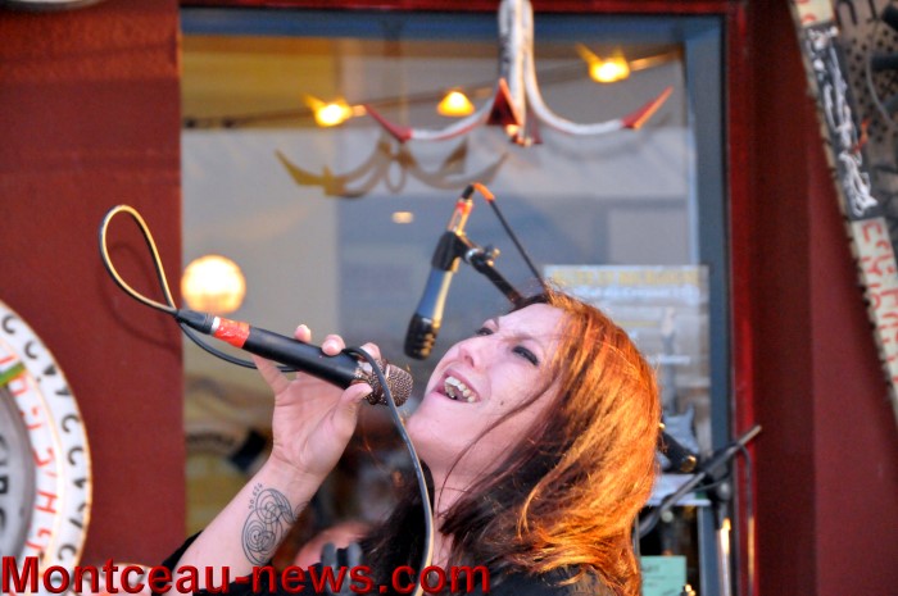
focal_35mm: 142
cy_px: 298
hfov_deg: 14.4
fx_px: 3550
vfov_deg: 9.6
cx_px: 449
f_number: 7.1
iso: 3200
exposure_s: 1/200
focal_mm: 95
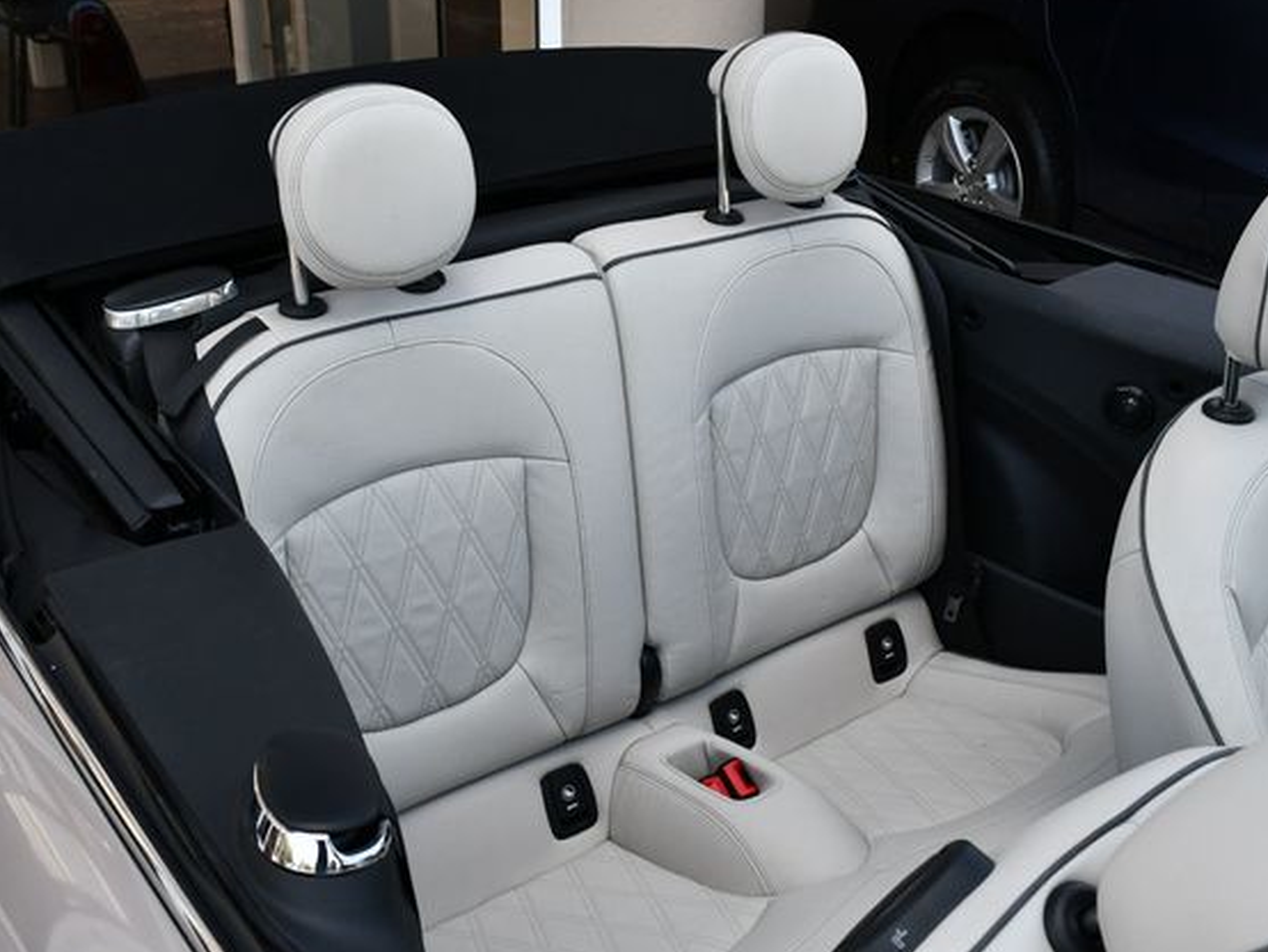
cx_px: 620
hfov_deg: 46.8
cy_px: 474
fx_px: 1466
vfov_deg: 36.0
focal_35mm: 40
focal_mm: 18
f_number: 5.6
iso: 250
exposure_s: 1/250
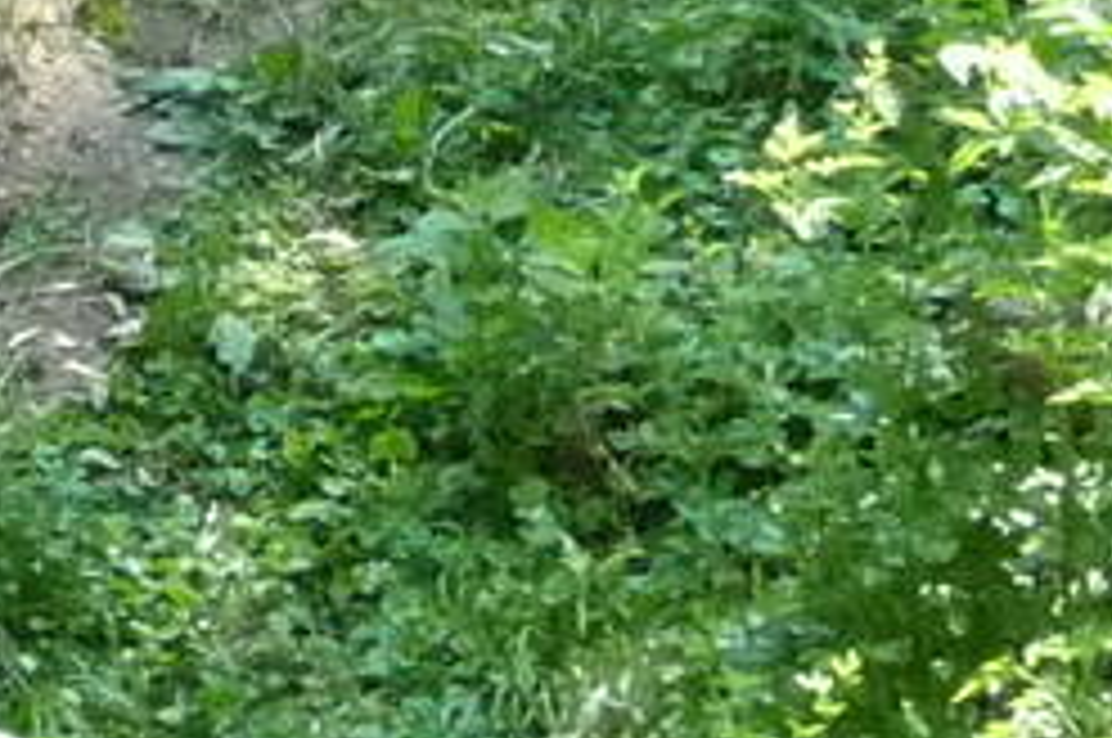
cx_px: -1261
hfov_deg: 6.2
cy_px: -1206
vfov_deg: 4.1
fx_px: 9995
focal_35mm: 324
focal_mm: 8
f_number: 4.2
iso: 400
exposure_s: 1/320
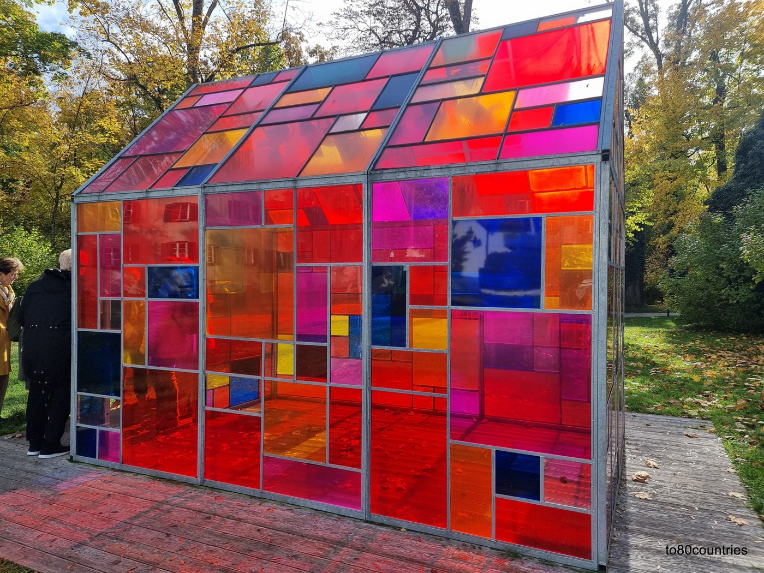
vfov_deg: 56.8
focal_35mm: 24
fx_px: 530
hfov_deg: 71.6
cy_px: 286
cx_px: 382
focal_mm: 6.7
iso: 50
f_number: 1.8
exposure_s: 1/746
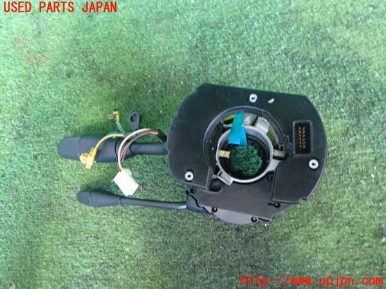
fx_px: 335
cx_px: 193
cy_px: 144
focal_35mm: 30
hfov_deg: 60.0
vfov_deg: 46.8
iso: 800
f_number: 2.3
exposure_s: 1/30
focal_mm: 5.4
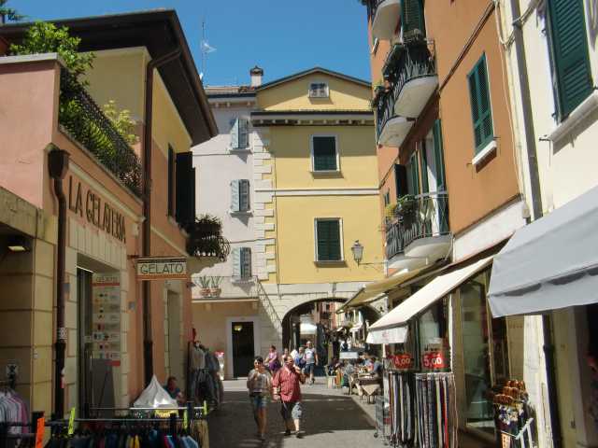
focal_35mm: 38
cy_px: 224
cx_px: 299
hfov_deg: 49.0
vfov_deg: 37.7
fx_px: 656
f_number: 8.9
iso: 100
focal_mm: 6.66
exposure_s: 1/200
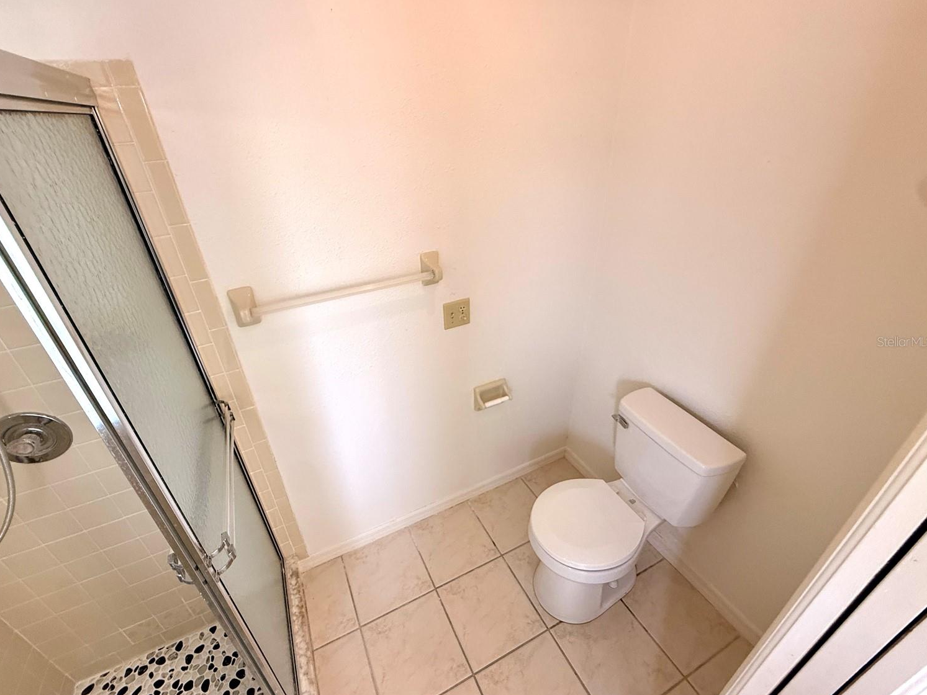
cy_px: 341
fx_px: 402
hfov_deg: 98.1
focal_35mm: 15
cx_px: 439
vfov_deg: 81.7
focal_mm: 2.22
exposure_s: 1/120
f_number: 2.2
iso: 160
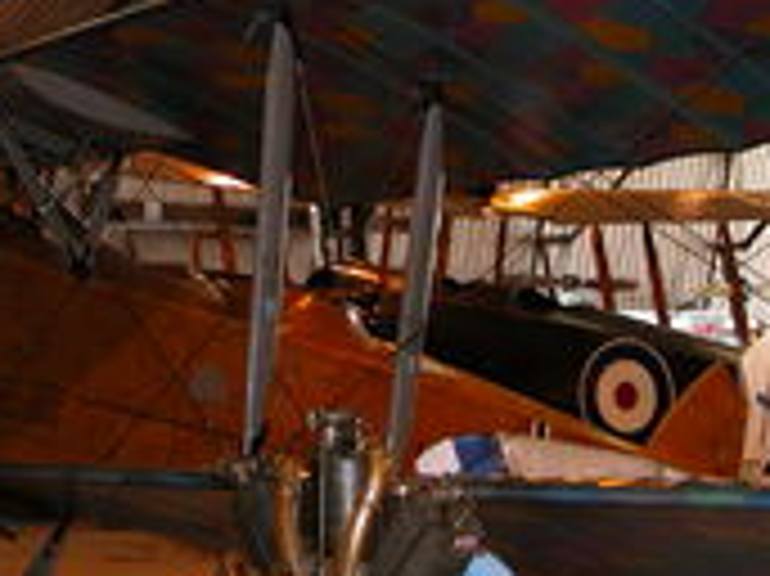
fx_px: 1823
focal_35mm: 82
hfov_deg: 23.8
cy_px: 230
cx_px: 275
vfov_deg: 18.0
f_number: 2.8
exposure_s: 1/60
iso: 200
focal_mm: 8.9
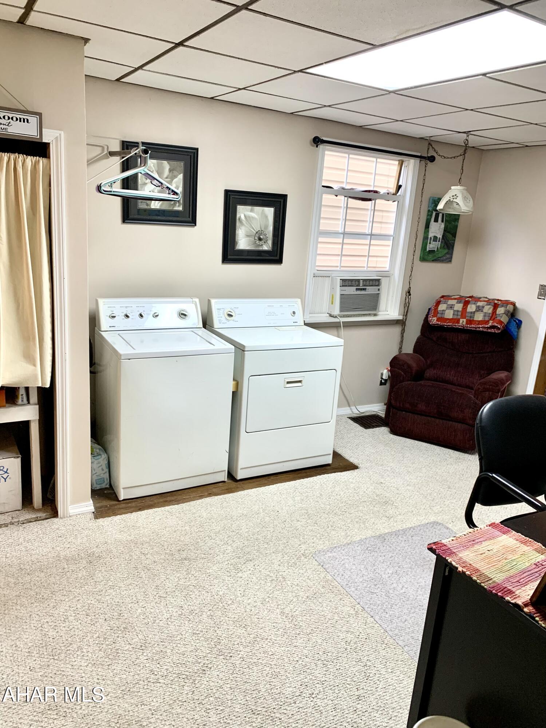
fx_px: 547
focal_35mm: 26
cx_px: 273
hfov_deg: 53.1
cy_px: 364
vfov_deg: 67.3
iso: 125
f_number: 1.8
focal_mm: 4.25
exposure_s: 1/60
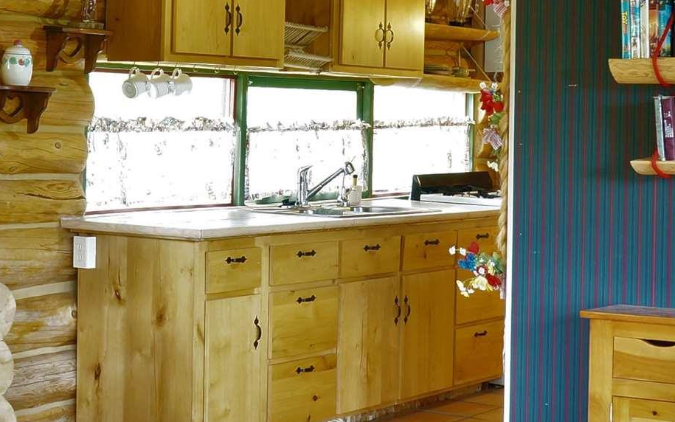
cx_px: 334
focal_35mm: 82
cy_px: 104
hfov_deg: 25.2
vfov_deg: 15.8
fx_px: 1509
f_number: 8
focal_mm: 16
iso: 200
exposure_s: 1
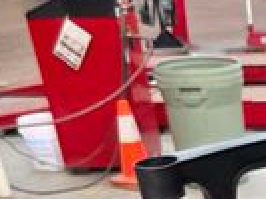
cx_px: 447
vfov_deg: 11.3
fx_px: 844
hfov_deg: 15.8
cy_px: 466
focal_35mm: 110
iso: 250
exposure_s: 1/120
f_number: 1.7
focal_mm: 6.3
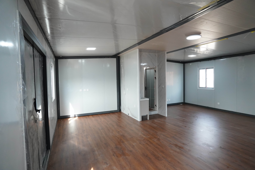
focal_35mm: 20
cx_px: 128
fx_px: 142
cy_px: 85
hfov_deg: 84.0
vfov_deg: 61.9
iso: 4000
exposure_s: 1/250
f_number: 4.5
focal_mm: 20
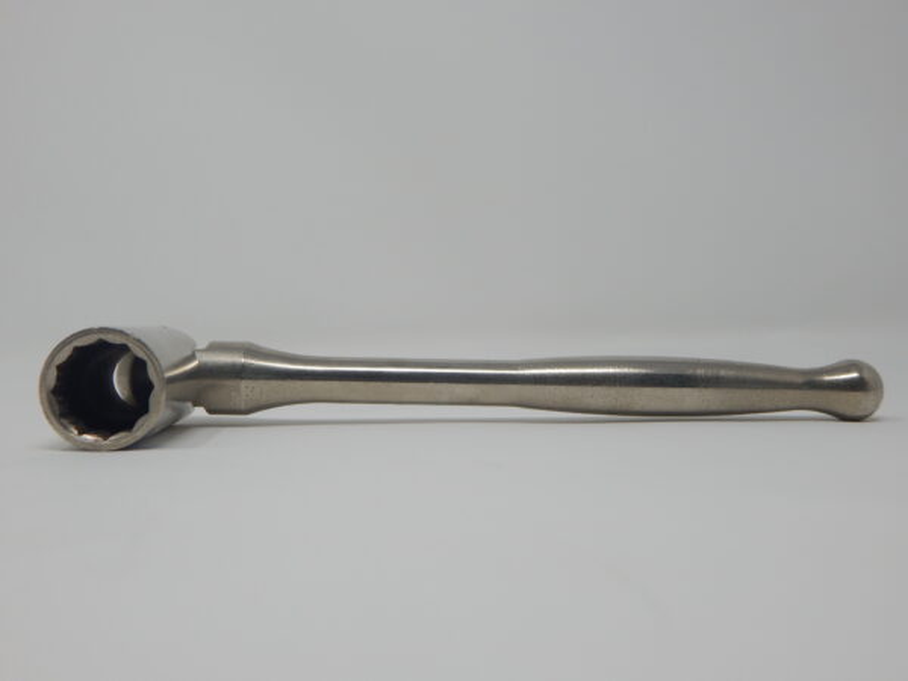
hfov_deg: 49.0
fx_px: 997
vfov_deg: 37.7
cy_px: 340
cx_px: 454
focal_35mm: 38
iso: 125
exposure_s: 1/160
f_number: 3.4
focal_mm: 6.8
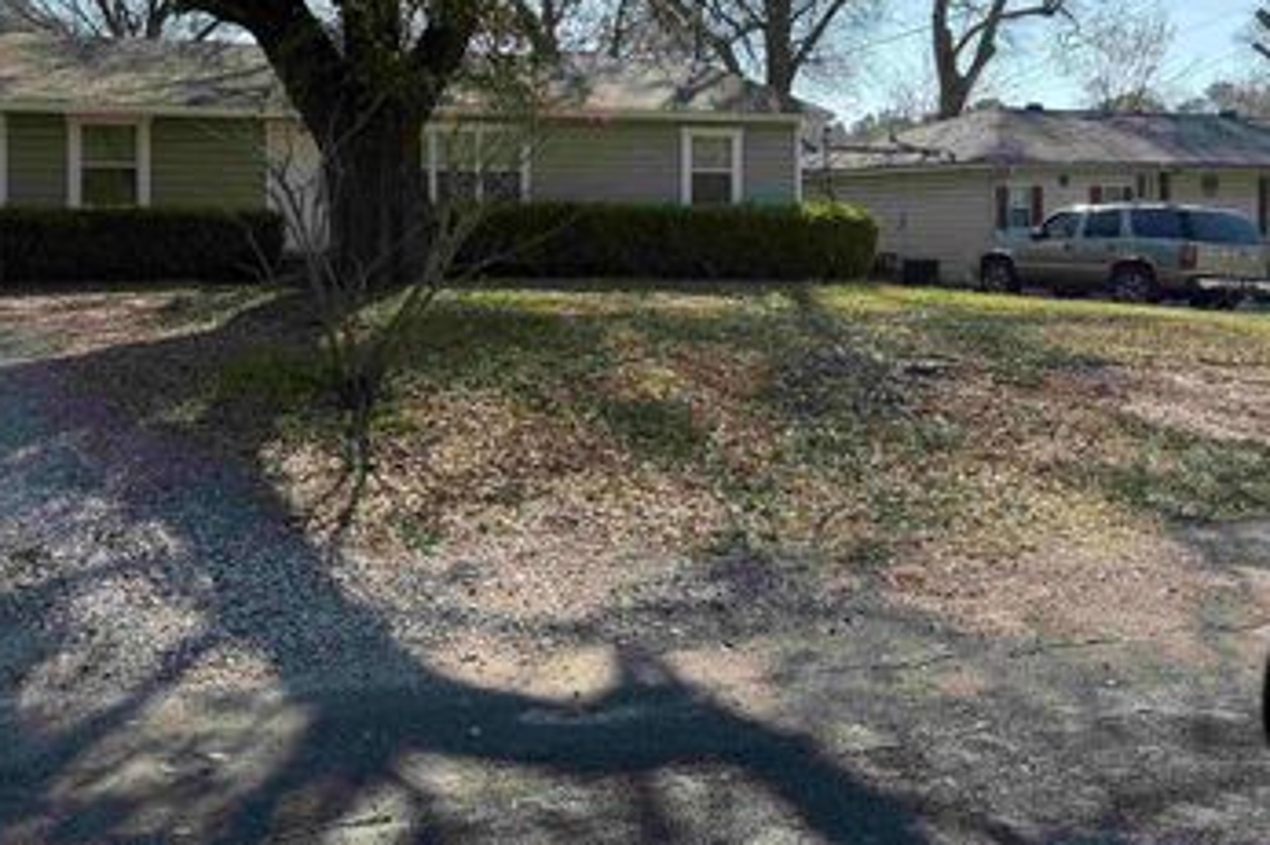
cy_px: 210
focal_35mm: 36
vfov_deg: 36.0
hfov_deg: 51.7
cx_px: 377
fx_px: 1269
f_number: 1.78
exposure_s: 1/2053
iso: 100
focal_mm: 6.76
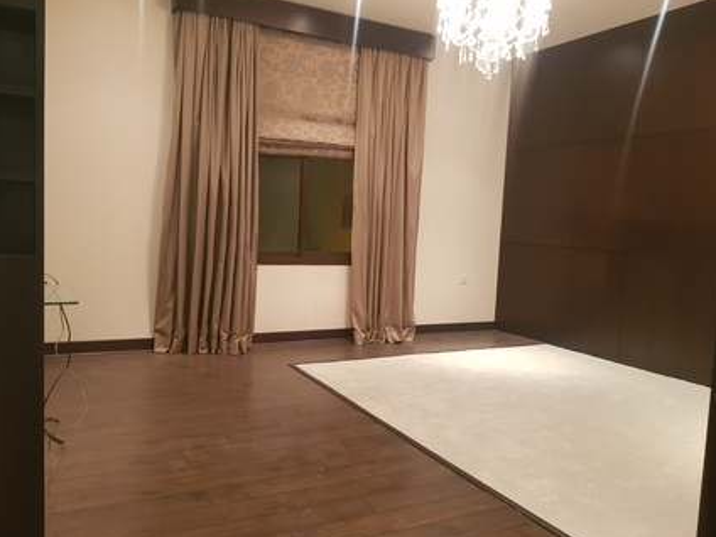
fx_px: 579
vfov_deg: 49.7
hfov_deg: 63.4
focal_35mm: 28
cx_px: 379
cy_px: 279
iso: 200
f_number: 1.7
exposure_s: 1/15
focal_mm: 4.2
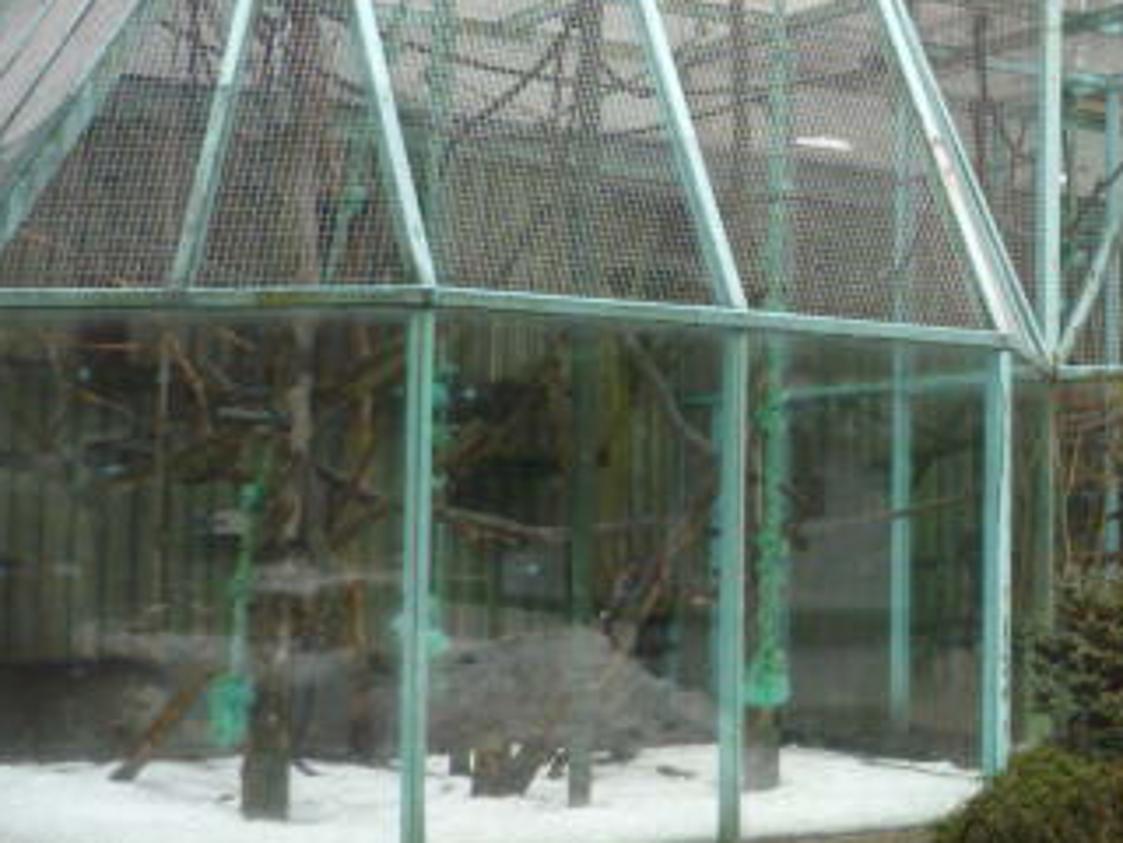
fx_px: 2141
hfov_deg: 27.8
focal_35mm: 66
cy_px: 411
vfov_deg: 22.3
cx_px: 1105
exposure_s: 1/30
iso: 160
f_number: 2.8
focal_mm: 5.5
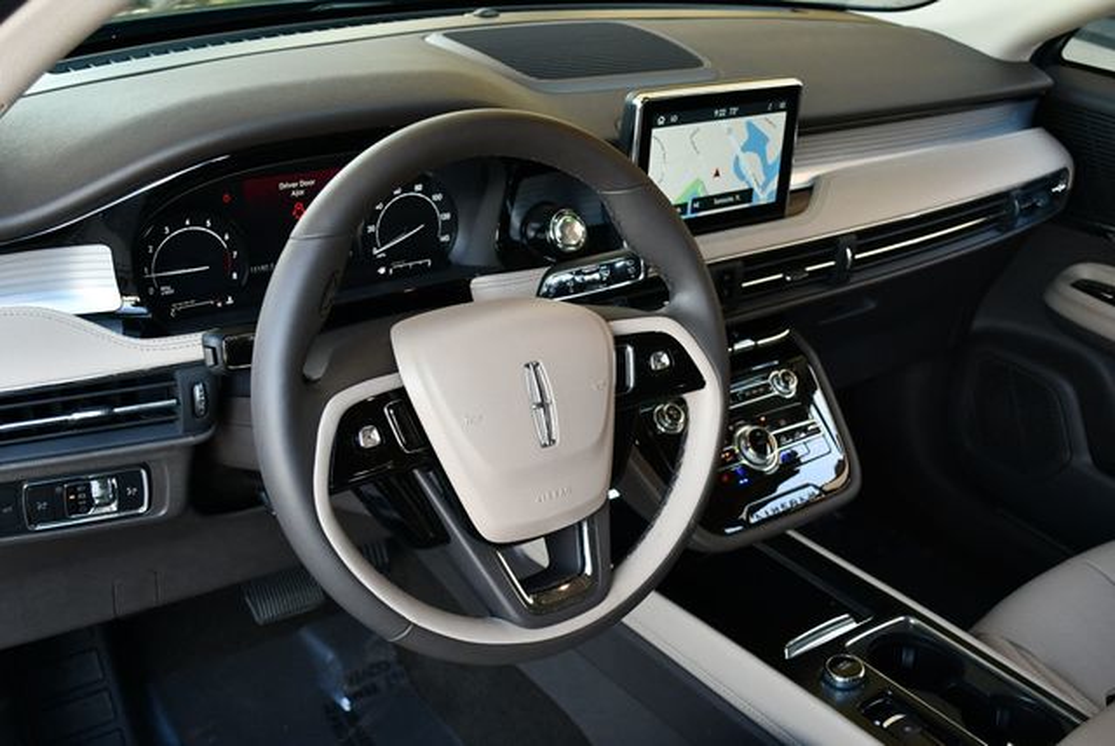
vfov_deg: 33.5
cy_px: 373
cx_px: 558
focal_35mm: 40
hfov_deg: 48.4
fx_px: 1240
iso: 720
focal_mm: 20
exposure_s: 1/250
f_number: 3.8
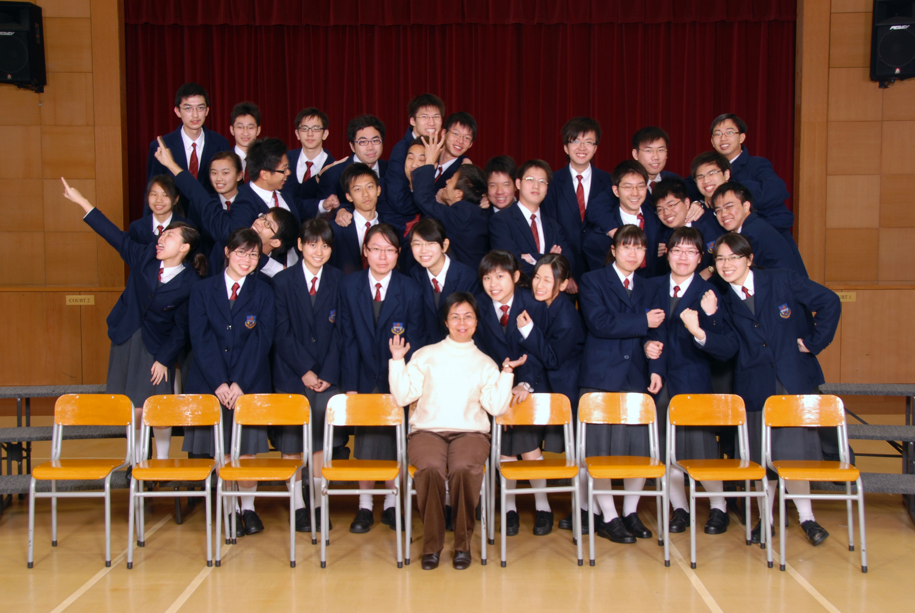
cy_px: 306
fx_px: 1031
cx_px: 458
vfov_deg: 33.1
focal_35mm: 40
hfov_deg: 47.9
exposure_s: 1/13
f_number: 7.1
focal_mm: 27
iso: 100
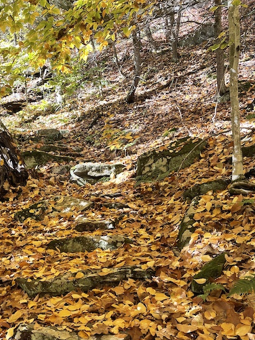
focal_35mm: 38
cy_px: 247
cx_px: 75
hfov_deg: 37.1
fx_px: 373
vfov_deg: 47.4
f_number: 1.6
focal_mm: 4.2
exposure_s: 1/121
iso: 50
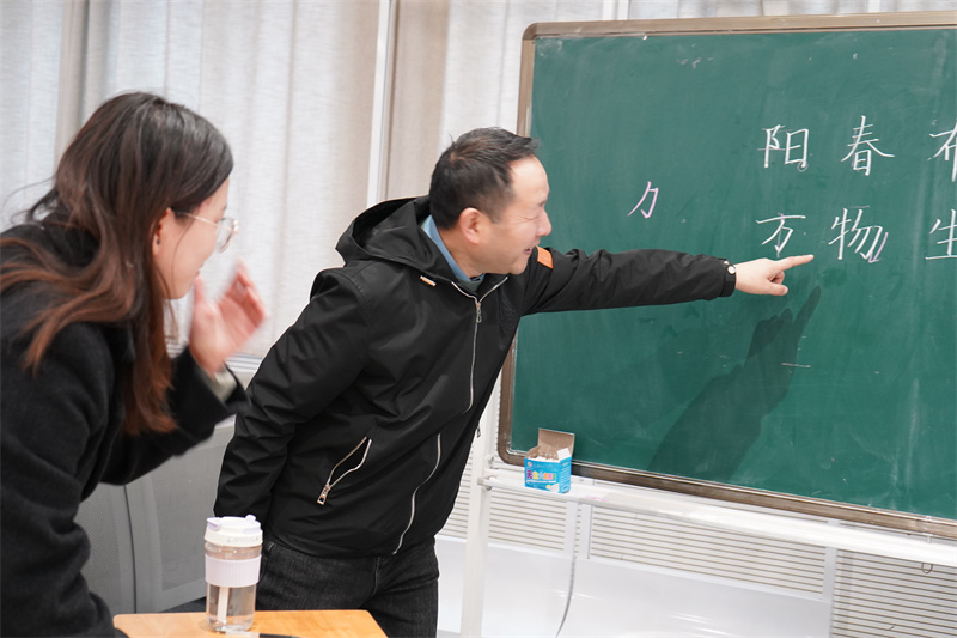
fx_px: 1302
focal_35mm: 49
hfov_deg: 40.4
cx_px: 478
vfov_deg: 27.5
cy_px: 319
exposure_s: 1/50
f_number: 4.5
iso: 3200
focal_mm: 49
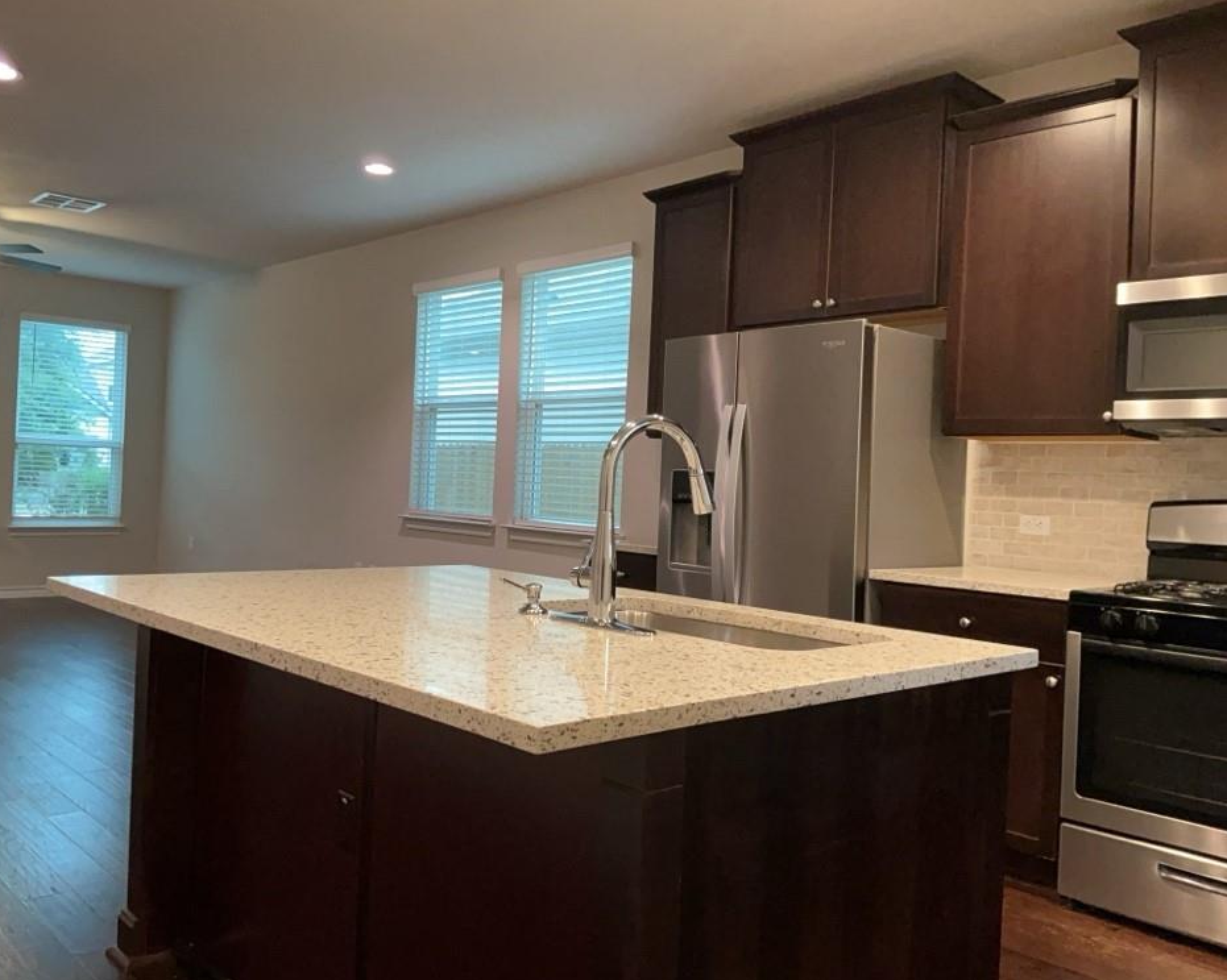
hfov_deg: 60.4
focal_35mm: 29
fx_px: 1053
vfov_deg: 49.9
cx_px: 577
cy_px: 482
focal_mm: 3
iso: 200
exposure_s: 1/60
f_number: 1.8
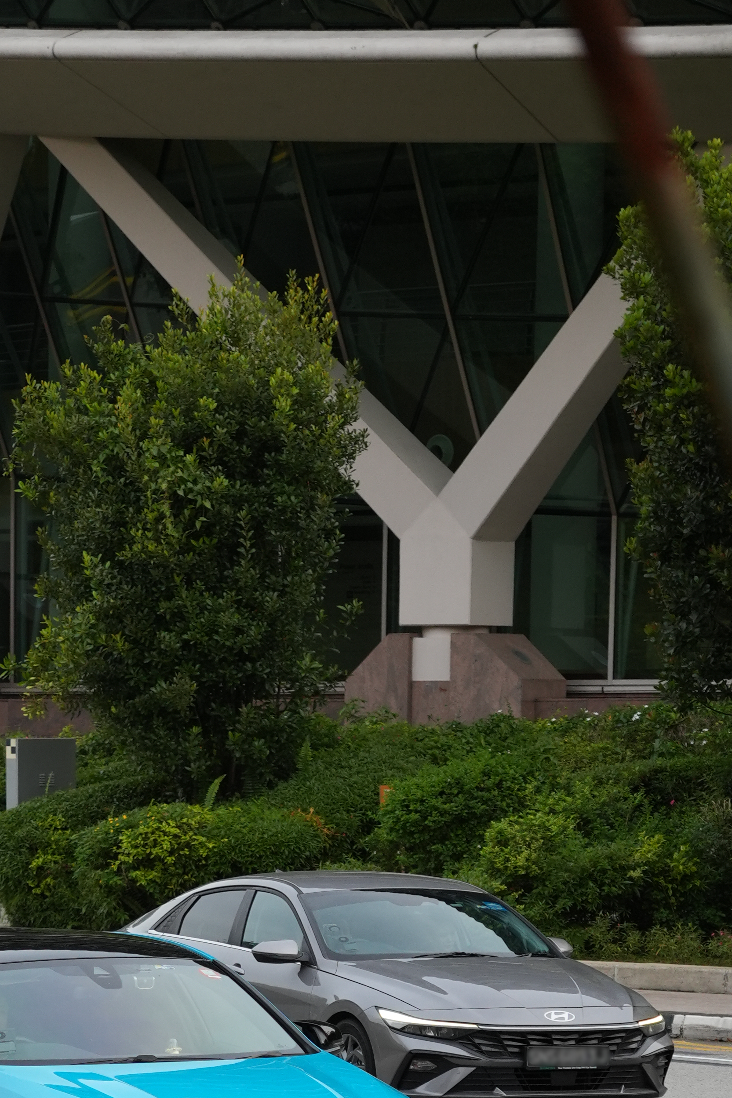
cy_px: 1171
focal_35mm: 186
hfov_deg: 7.4
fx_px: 5672
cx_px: 130
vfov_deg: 10.9
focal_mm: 50
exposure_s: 1/1000
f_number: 2.8
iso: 320
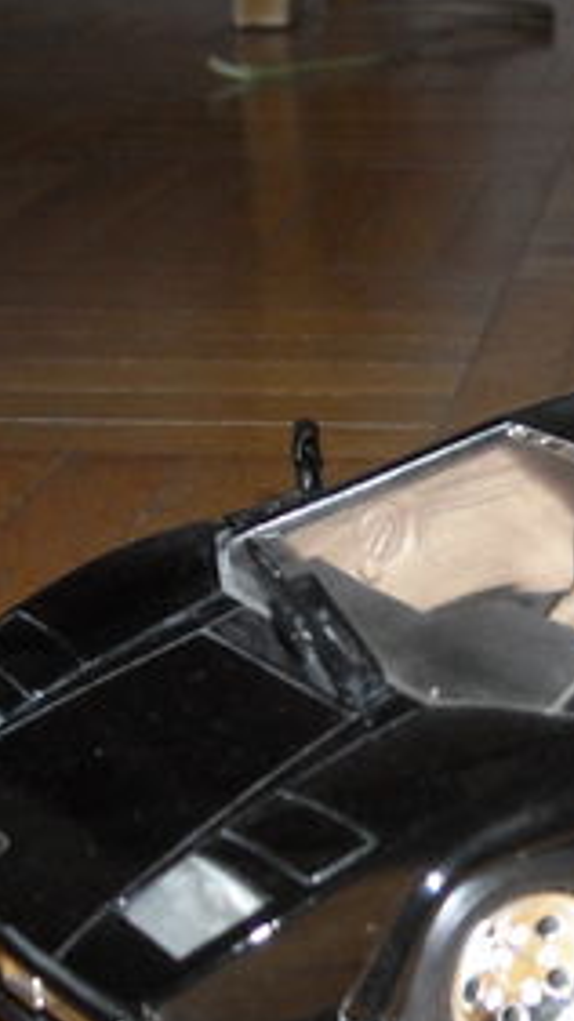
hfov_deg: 13.6
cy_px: 712
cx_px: 628
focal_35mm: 87
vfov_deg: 24.3
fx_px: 2355
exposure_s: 1/60
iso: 200
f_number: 2.8
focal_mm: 5.7
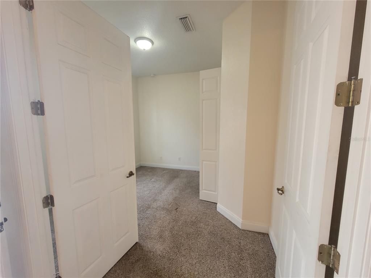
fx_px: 139
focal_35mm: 13
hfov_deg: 106.2
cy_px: 139
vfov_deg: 89.9
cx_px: 186
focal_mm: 2.2
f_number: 2.2
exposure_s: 1/60
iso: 200
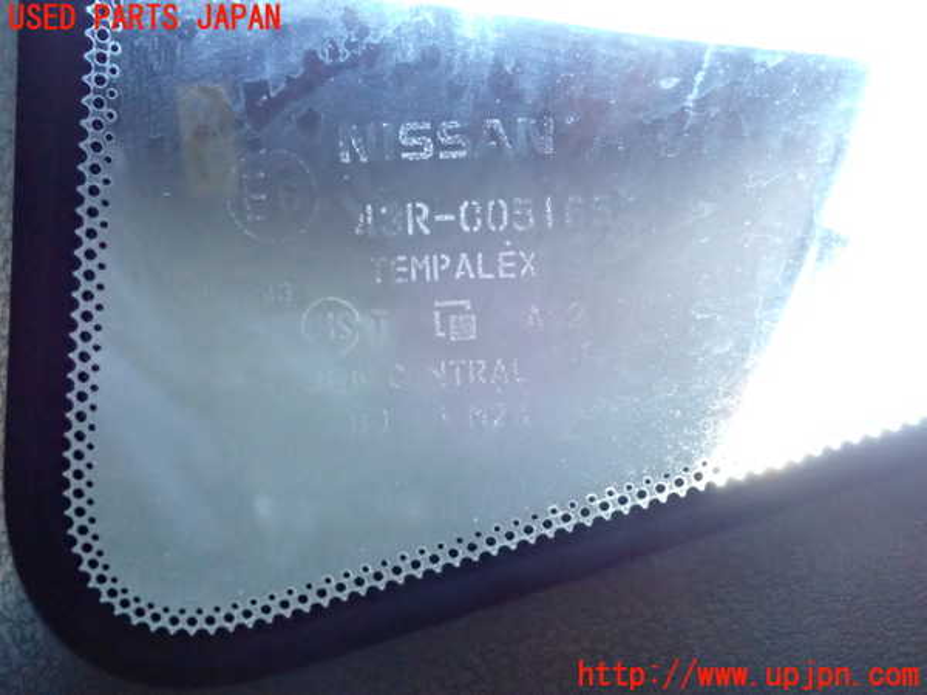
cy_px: 348
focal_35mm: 38
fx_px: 1018
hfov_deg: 49.0
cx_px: 464
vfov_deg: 37.7
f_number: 3.5
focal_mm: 6.83
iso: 3200
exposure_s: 1/40
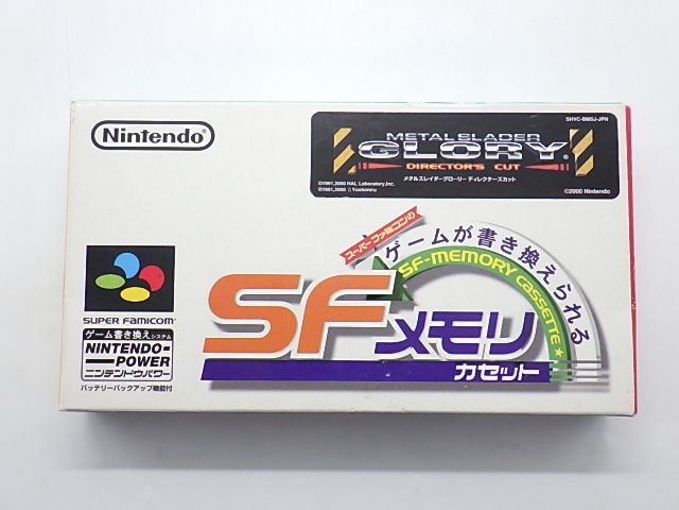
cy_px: 255
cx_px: 340
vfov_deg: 34.3
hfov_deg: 44.8
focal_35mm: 42
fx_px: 824
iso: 200
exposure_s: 1/25
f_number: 4.2
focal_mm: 7.5
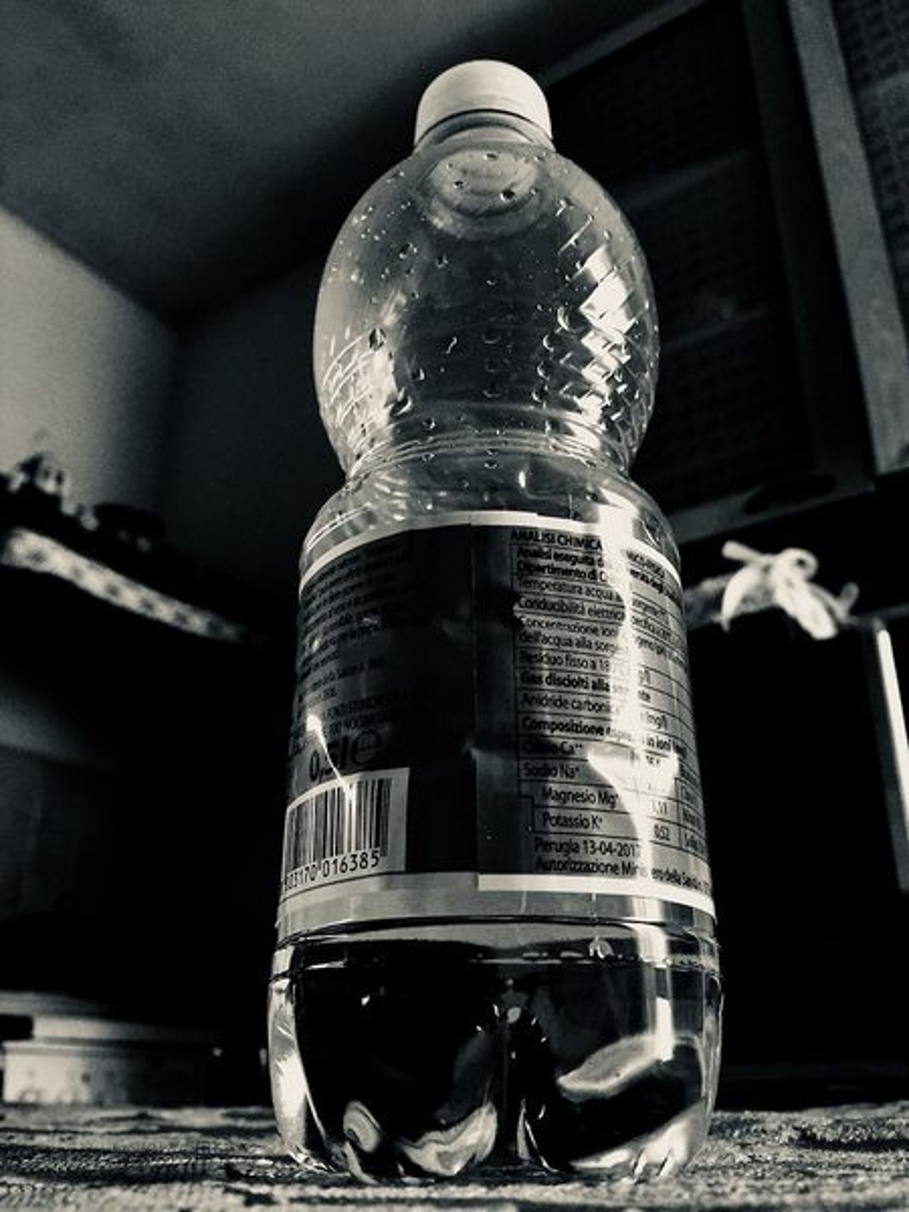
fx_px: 1015
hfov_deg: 48.2
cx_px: 454
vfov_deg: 61.7
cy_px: 606
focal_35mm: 29
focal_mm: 4.15
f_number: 2.2
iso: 200
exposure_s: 1/33
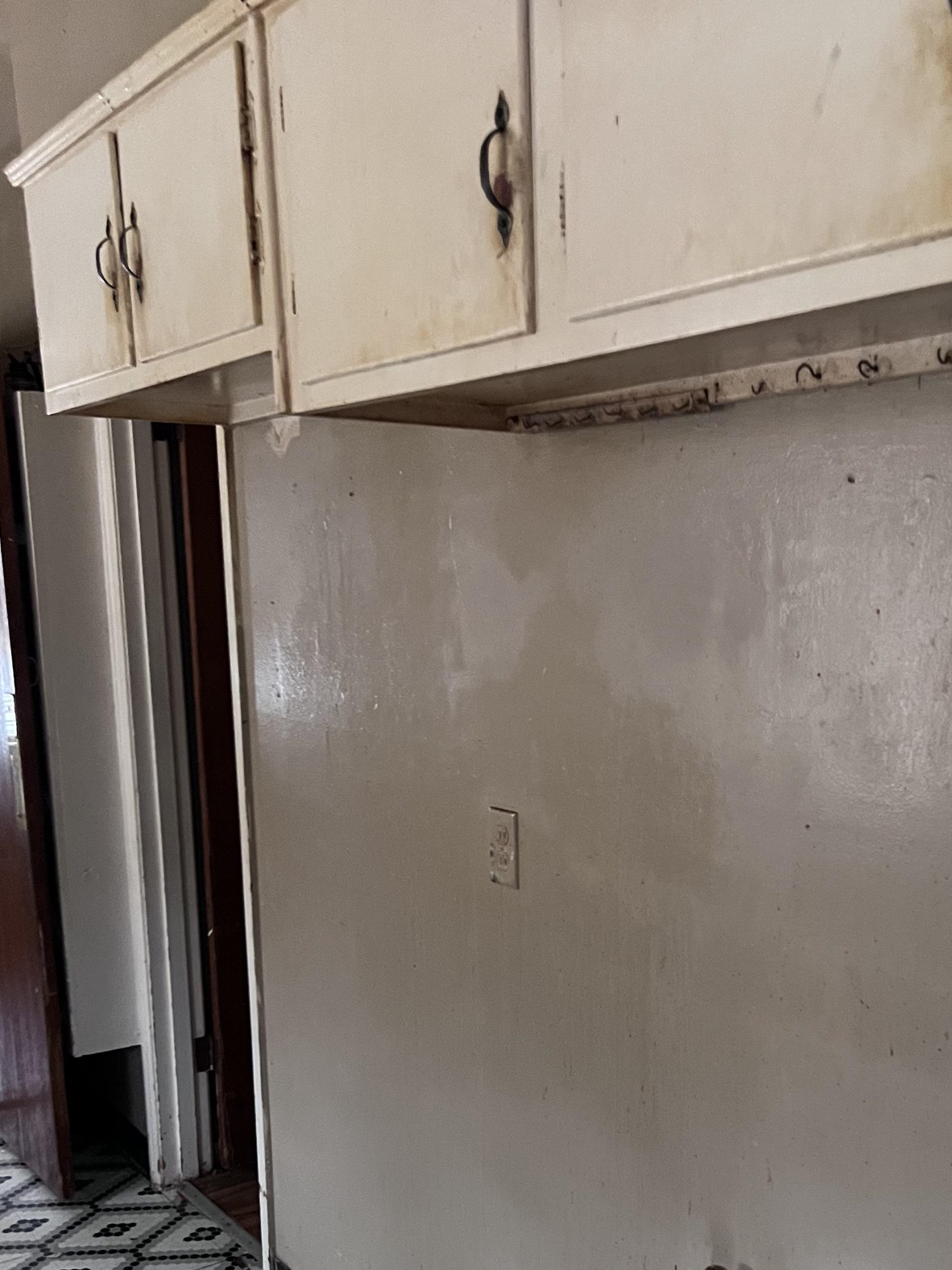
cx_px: 671
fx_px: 1393
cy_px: 865
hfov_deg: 37.1
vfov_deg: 48.0
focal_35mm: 38
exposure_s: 1/37
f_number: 1.5
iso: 640
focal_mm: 5.7
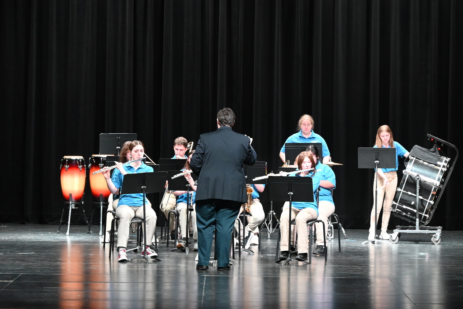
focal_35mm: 155
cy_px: 154
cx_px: 232
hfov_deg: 13.2
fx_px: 1995
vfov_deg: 8.9
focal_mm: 155
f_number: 6.3
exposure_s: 1/160
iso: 7200
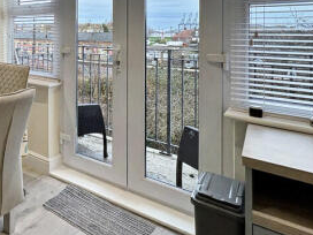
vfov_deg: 44.4
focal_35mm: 30
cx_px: -19
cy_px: 46
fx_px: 271
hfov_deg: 46.7
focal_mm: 2.22
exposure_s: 1/117
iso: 100
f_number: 2.2
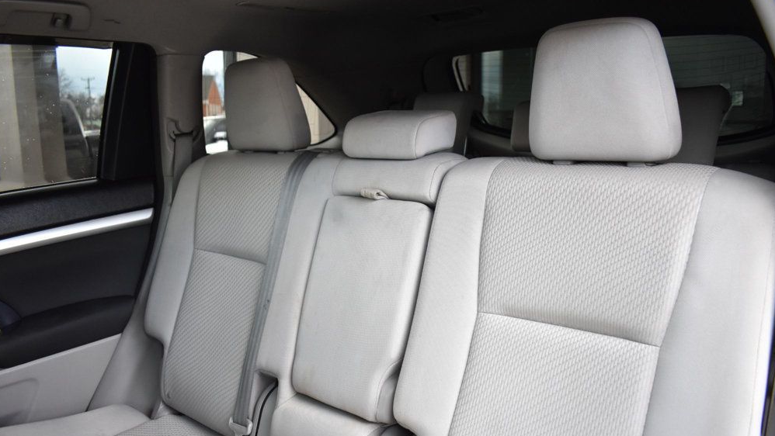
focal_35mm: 29
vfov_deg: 40.1
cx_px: 392
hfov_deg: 66.0
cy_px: 246
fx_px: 596
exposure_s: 1/125
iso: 1000
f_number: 4
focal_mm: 18
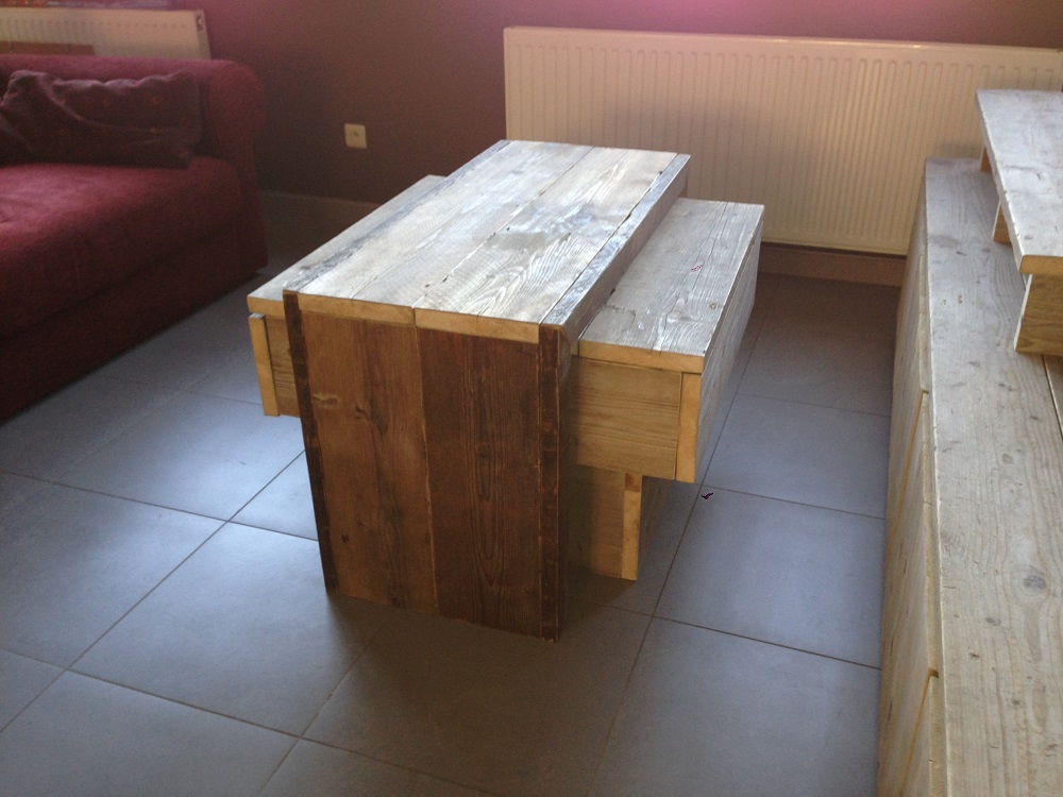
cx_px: 532
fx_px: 1013
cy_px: 398
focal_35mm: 33
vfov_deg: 42.9
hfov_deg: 55.4
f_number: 2.4
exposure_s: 1/20
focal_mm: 4.12
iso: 64
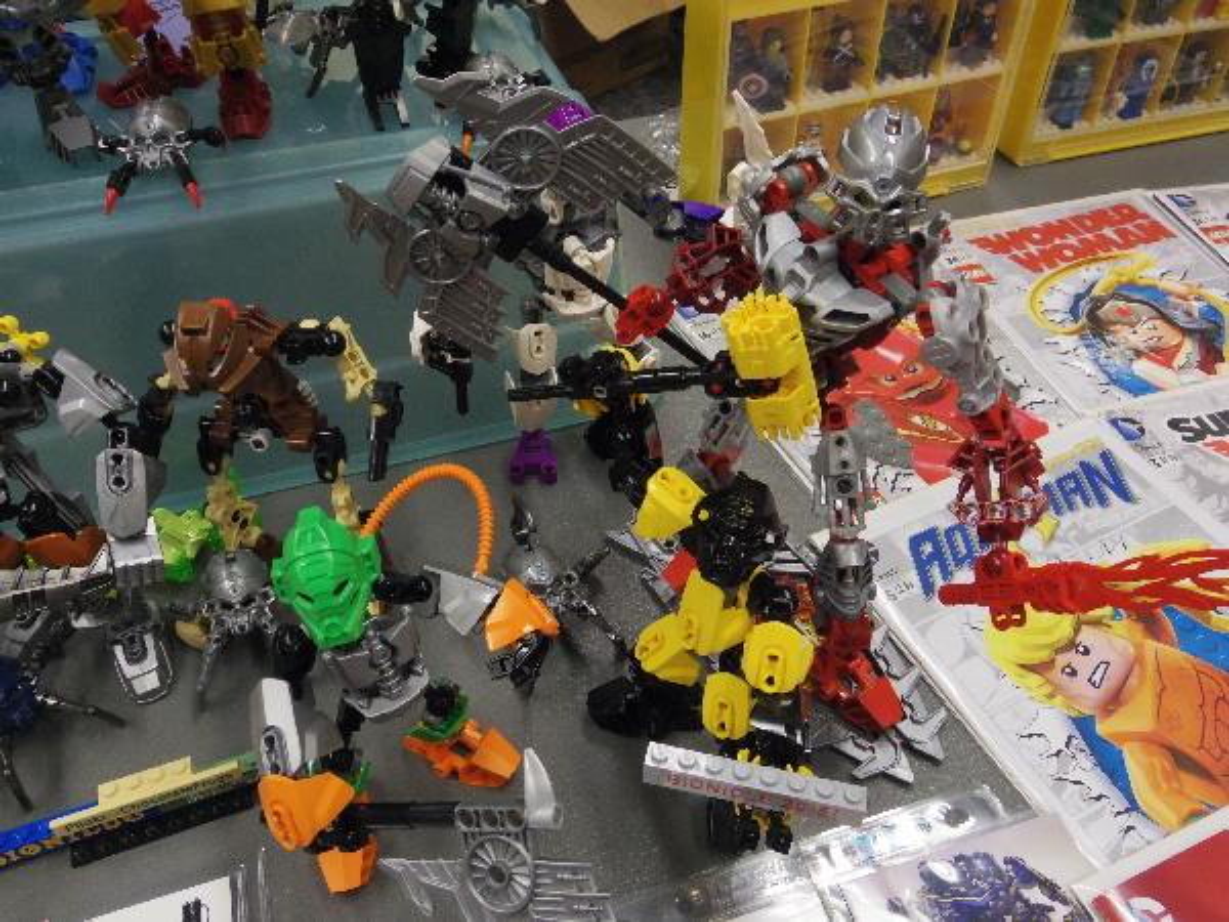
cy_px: 461
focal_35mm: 29
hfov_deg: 61.7
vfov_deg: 48.2
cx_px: 614
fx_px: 1030
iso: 640
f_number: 4.5
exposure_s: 1/50
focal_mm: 5.3
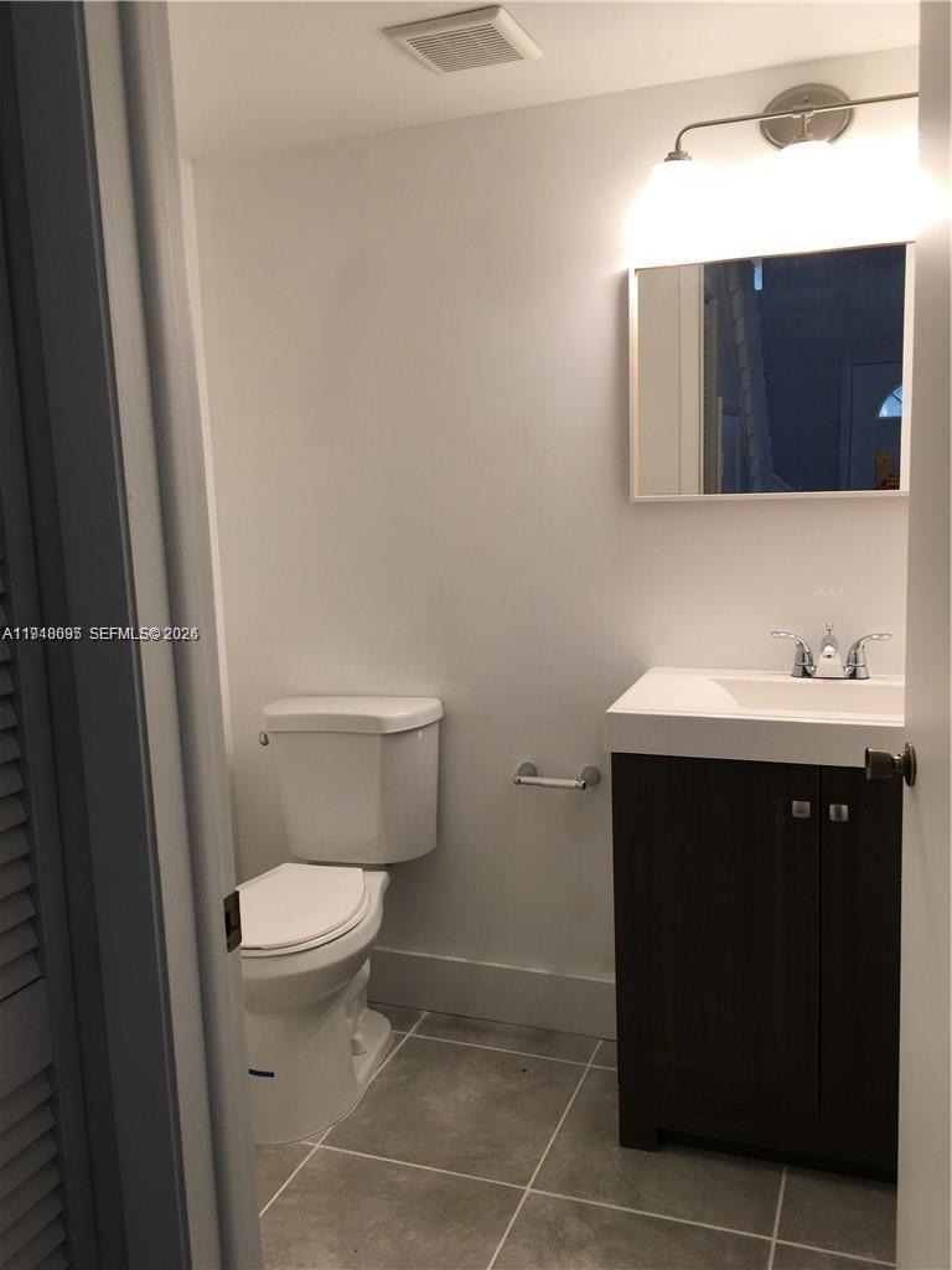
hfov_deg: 48.2
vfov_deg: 61.7
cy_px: 635
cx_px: 476
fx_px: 1063
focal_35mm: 29
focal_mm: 4.15
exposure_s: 1/60
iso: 32
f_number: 2.2
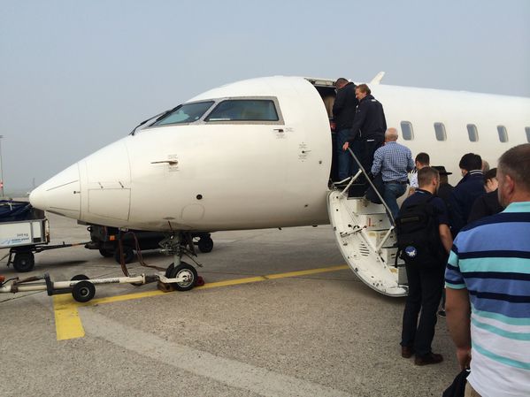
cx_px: 265
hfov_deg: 60.0
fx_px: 459
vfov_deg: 46.8
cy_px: 198
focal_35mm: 30
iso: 40
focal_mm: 4.12
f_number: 2.2
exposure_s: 1/2283
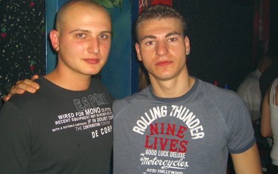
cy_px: 77
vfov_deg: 28.0
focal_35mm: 46
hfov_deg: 43.4
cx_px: 124
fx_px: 348
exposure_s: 1/60
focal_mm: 7.9
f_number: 2.8
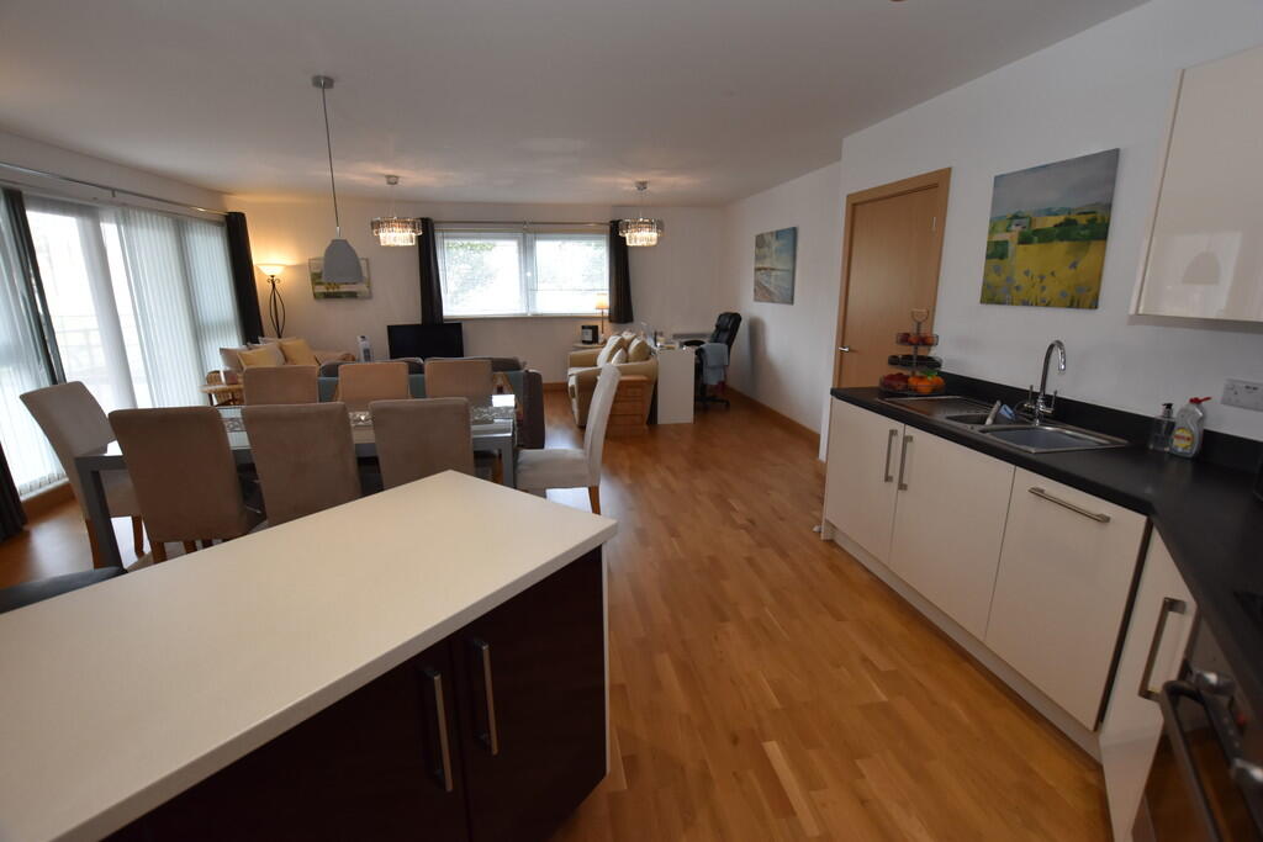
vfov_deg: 77.3
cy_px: 421
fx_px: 526
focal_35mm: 15
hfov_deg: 100.4
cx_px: 632
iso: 800
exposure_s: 1/125
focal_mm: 10
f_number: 5.6
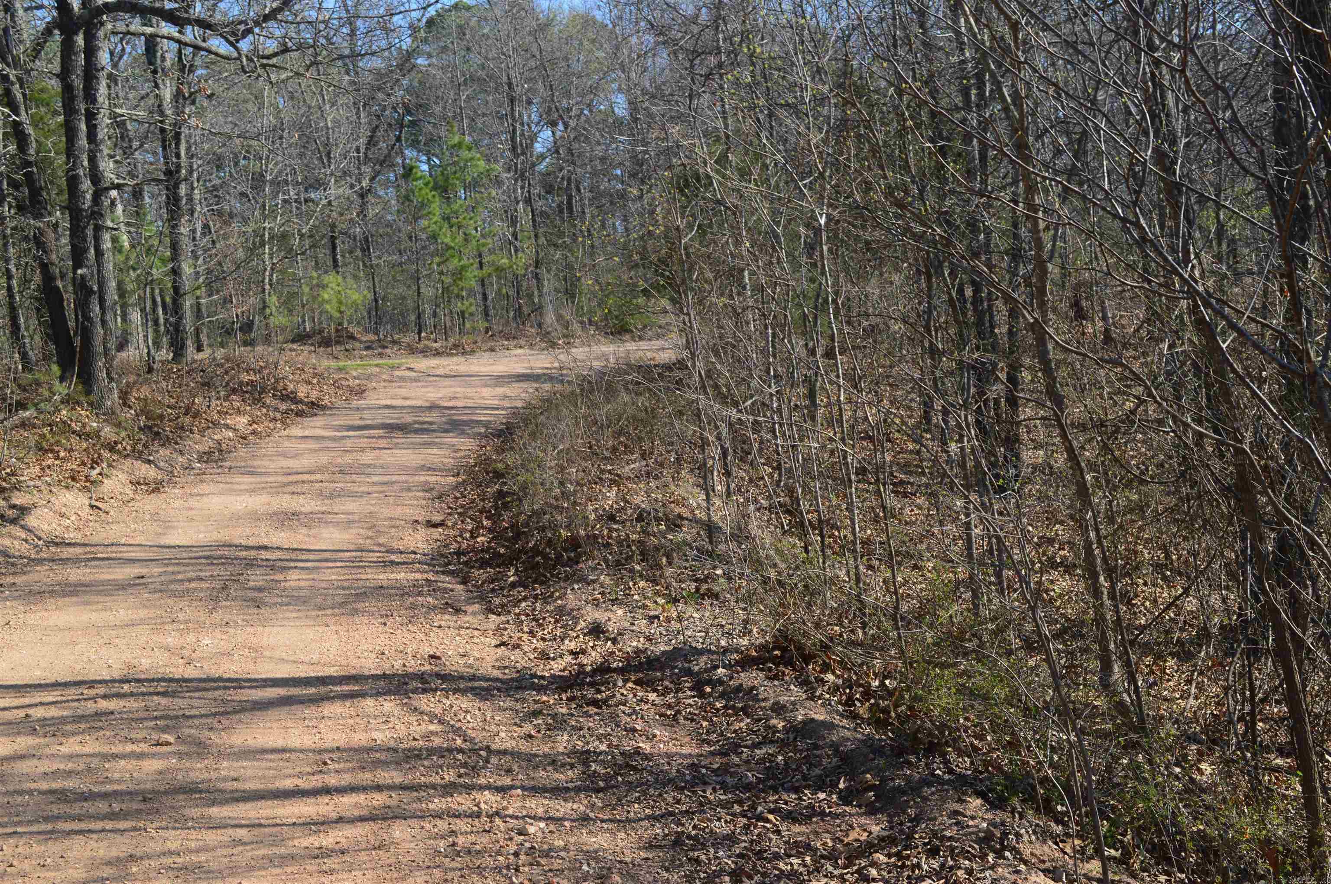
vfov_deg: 29.8
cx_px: 666
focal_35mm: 45
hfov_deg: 43.6
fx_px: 1662
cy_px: 442
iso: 400
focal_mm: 30
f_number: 10
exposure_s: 1/250
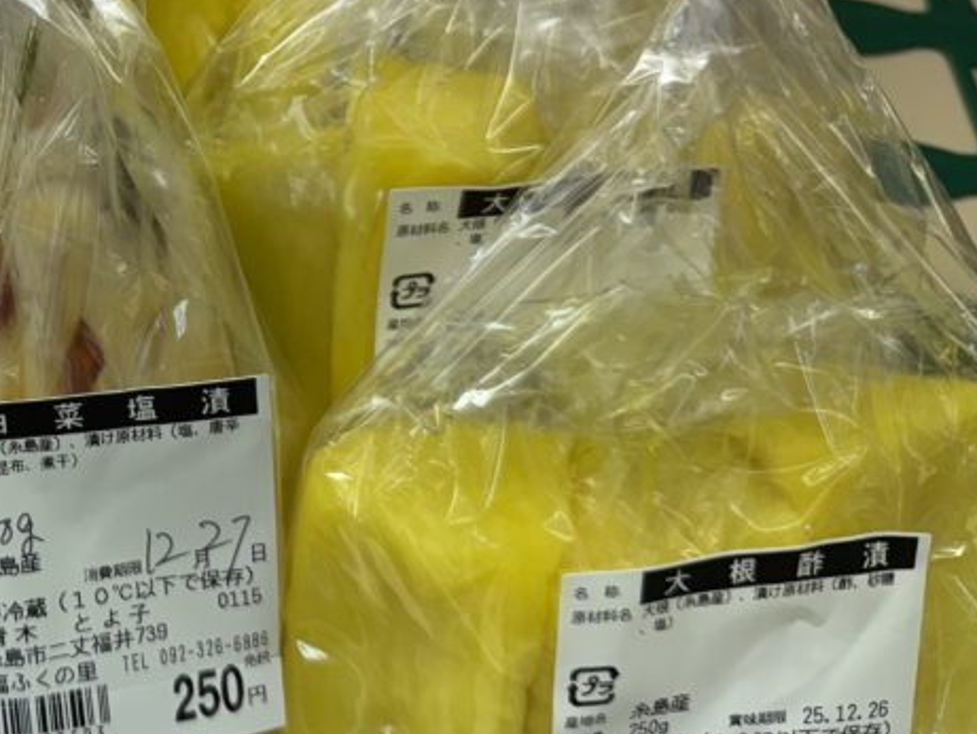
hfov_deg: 34.5
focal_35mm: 50
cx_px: -15
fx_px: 1412
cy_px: 155
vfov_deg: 28.5
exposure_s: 1/247
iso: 64
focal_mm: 6.76
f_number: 1.78
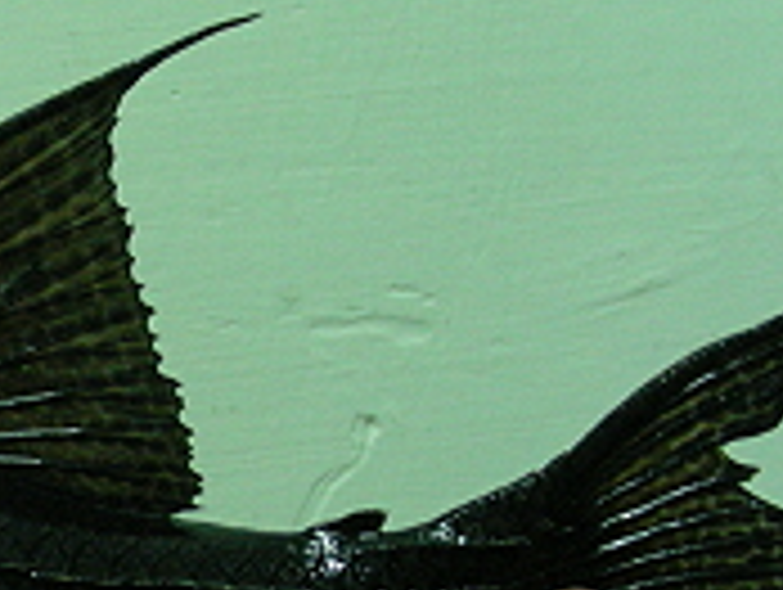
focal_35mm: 109
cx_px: -54
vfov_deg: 13.5
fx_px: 2469
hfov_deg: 17.5
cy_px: 511
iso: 247
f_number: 3.5
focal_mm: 6.3
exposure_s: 1/8
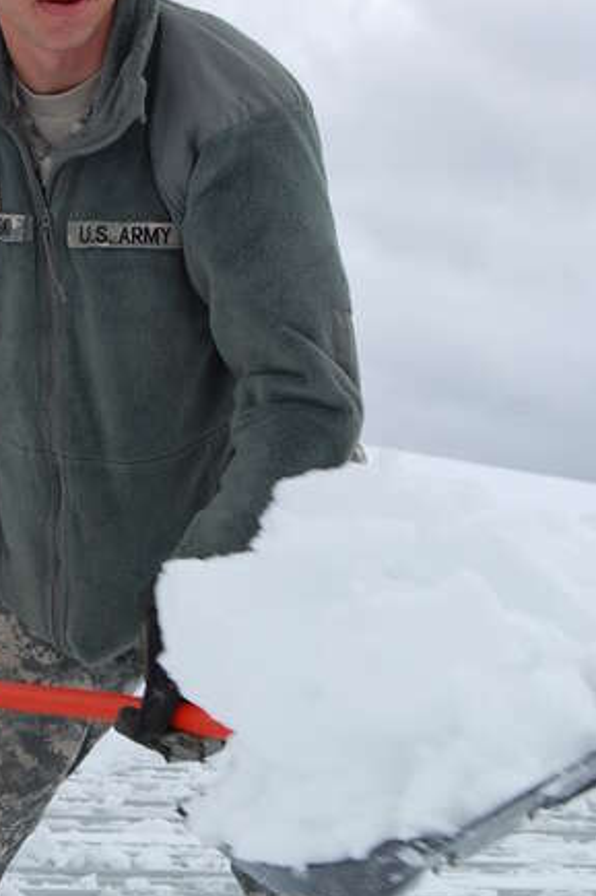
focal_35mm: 105
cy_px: 543
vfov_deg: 19.4
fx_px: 2609
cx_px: 188
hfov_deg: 13.0
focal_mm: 38
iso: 200
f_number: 7.1
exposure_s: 1/200
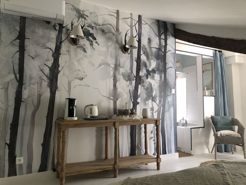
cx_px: 123
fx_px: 199
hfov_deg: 63.4
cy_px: 92
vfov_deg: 49.7
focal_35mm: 28
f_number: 1.8
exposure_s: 1/30
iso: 40
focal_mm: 3.99
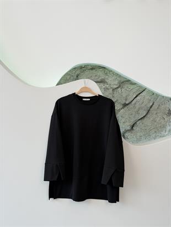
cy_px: 114
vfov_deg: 39.6
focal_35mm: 48
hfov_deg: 30.3
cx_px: 86
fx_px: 316
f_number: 1.78
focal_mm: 6.76
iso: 64
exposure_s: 1/230
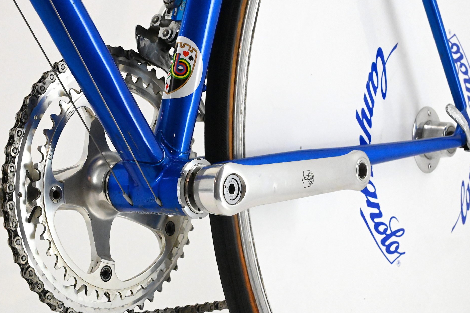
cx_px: 236
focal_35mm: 72
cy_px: 158
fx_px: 940
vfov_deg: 18.9
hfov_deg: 28.1
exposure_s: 1/640
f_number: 20
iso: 25600
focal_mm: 70
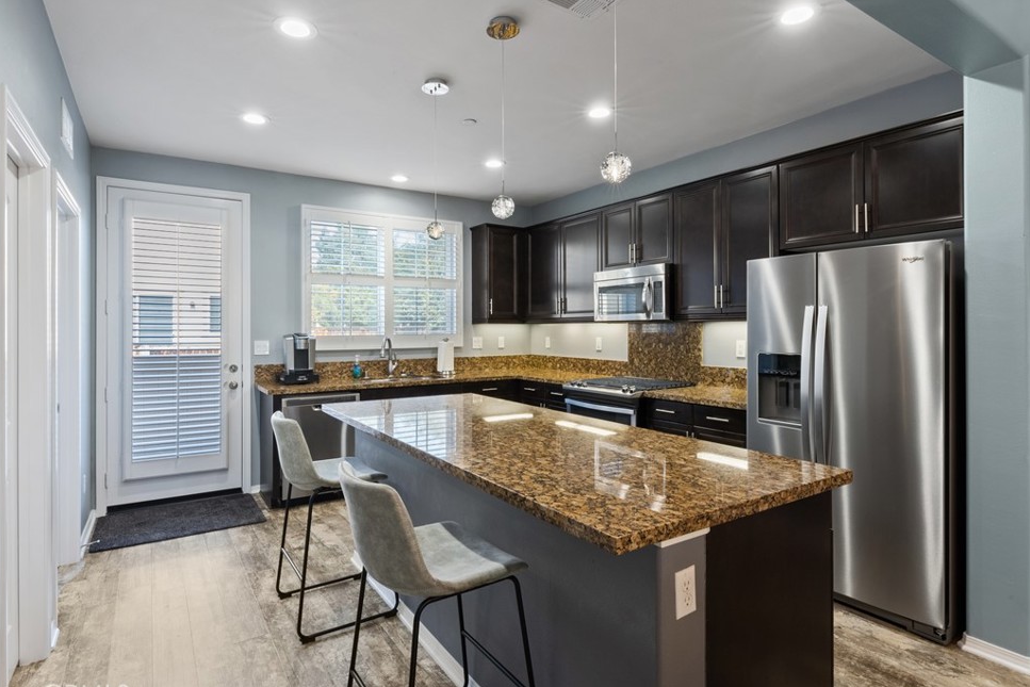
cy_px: 346
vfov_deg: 65.9
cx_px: 498
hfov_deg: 88.3
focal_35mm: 19
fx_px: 530
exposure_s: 1.6
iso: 100
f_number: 22
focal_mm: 17.5
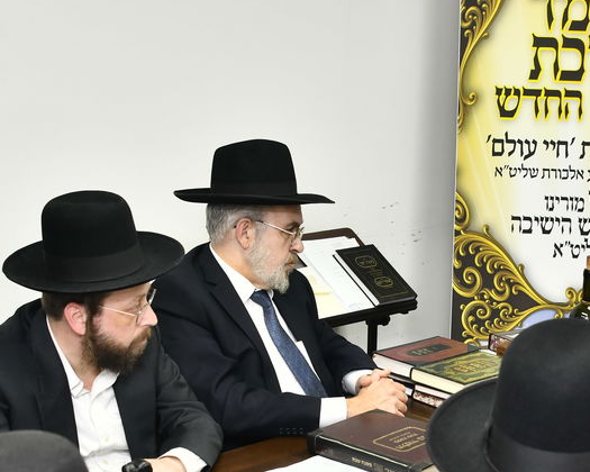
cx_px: 391
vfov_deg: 21.6
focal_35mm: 70
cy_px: 368
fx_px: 1222
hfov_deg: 27.0
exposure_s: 1/125
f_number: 5.6
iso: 640
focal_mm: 28
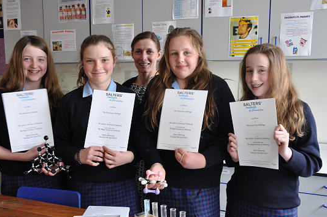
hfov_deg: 49.6
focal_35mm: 39
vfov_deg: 34.0
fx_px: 354
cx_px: 157
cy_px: 128
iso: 200
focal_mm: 22
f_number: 4
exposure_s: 1/15
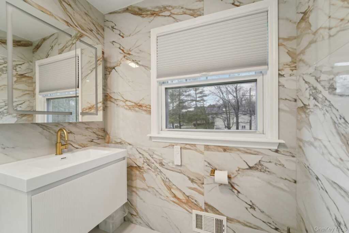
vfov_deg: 81.2
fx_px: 136
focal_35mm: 14
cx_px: 174
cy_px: 116
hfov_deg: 104.2
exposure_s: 1/20
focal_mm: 14
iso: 400
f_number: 8
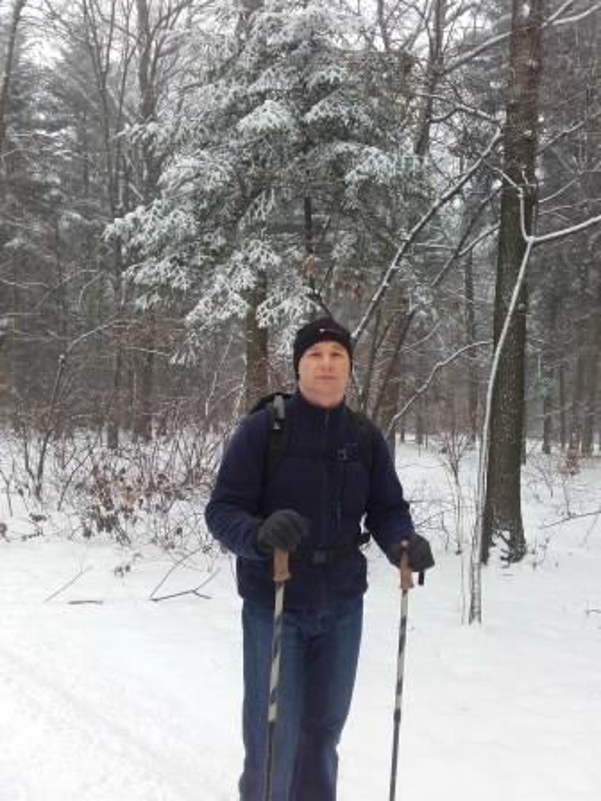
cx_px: 300
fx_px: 718
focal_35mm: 31
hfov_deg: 45.4
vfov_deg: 58.4
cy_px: 400
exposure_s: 1/100
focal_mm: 3.3
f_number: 2.2
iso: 70
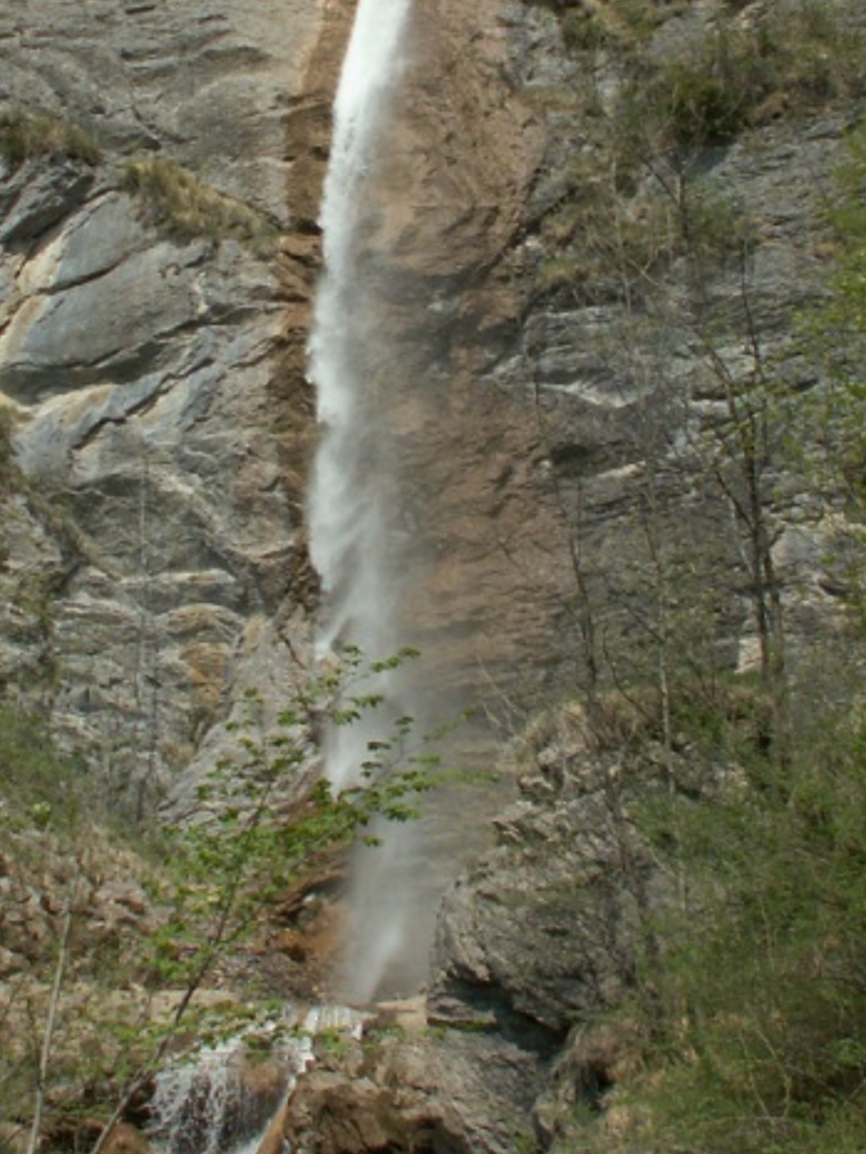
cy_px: 335
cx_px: 337
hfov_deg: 19.1
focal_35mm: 77
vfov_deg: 25.1
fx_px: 2567
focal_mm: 5.86
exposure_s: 1/500
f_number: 4
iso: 50
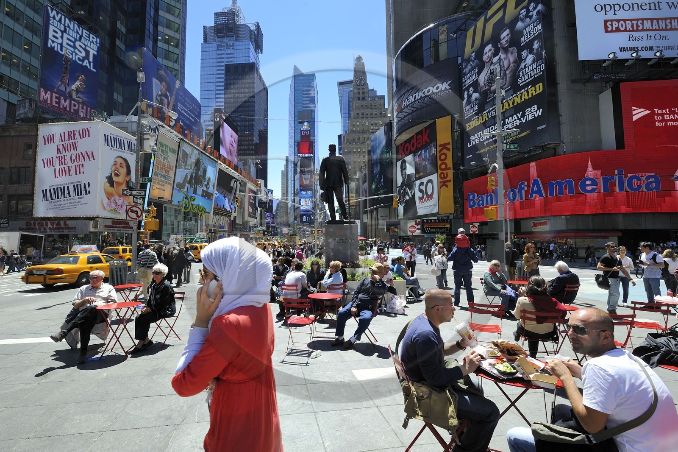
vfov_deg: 81.2
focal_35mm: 14
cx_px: 339
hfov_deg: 104.3
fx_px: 264
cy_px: 226
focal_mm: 14
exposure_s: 1/160
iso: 200
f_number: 11
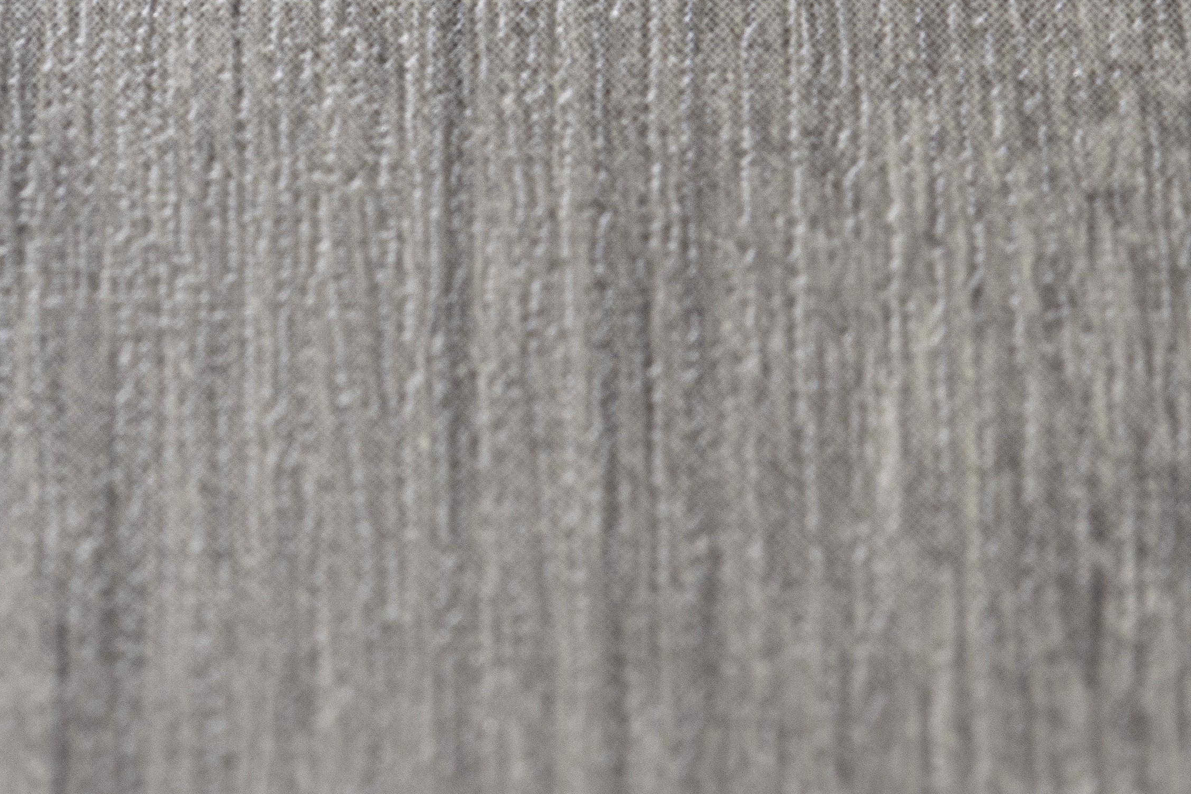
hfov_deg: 5.5
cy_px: -216
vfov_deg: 3.7
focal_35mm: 374
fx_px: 12371
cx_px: 75
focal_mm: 105
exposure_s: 3
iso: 100
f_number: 16
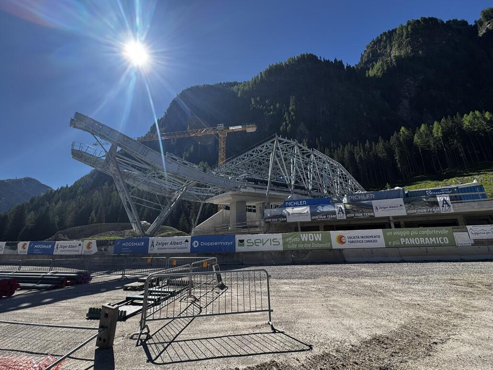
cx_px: 246
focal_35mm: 14
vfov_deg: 85.7
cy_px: 185
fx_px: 199
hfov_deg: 102.0
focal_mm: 2.22
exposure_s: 1/1078
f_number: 2.2
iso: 40
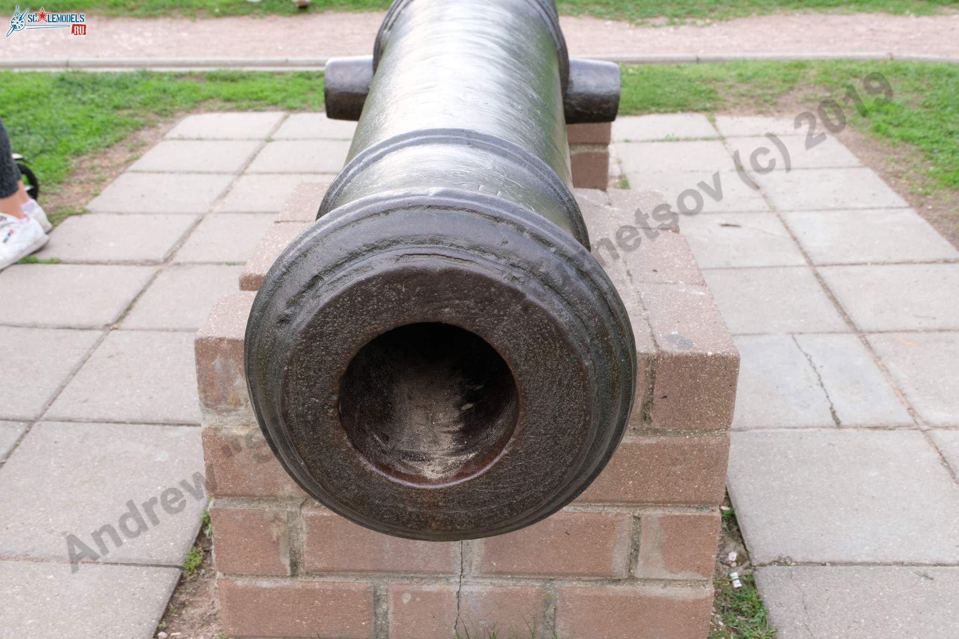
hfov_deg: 50.7
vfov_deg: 35.0
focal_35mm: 38
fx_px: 1012
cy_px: 320
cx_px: 480
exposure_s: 1/56
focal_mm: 25.6
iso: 200
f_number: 9
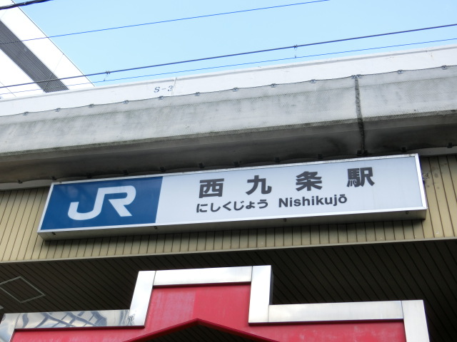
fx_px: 594
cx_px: 228
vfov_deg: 32.2
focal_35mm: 45
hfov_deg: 42.1
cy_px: 171
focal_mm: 8
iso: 100
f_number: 4.4
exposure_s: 1/125
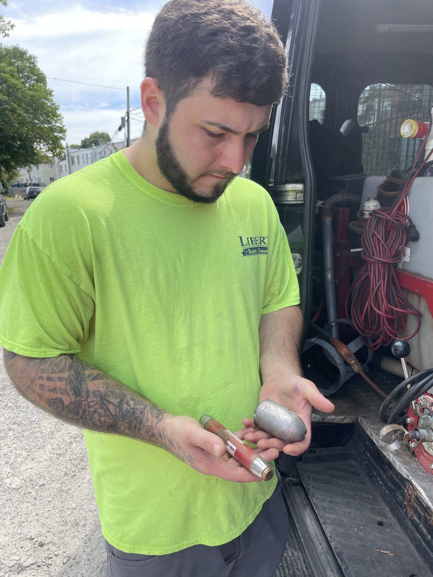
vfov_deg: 67.3
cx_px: 216
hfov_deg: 53.1
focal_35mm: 26
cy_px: 288
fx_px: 434
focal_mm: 5.1
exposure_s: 1/807
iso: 32
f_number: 1.6
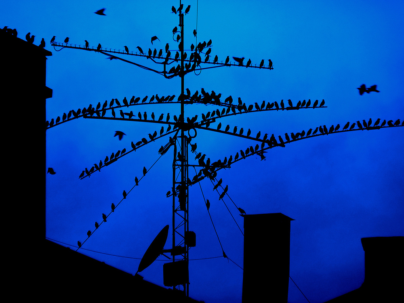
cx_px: 202
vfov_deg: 3.1
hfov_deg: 4.1
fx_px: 5672
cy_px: 152
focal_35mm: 486
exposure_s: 1/160
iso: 100
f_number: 4.4
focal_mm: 86.4
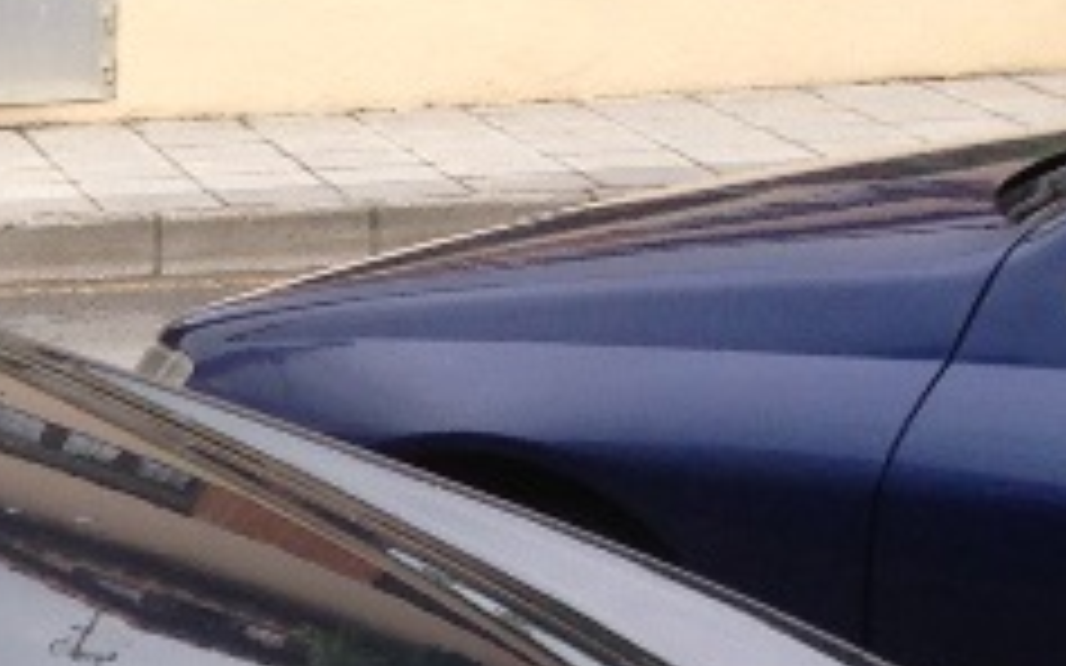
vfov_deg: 8.5
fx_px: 4386
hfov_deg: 12.8
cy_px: 940
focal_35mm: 151
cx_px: -720
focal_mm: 4.13
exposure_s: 1/170
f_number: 2.4
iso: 50
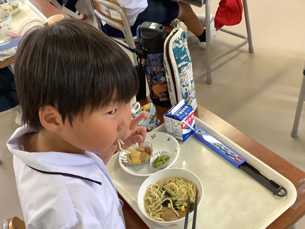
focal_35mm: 41
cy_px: 129
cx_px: 176
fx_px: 361
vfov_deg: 35.1
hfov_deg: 45.6
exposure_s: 1/50
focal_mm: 3.3
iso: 160
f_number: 2.4
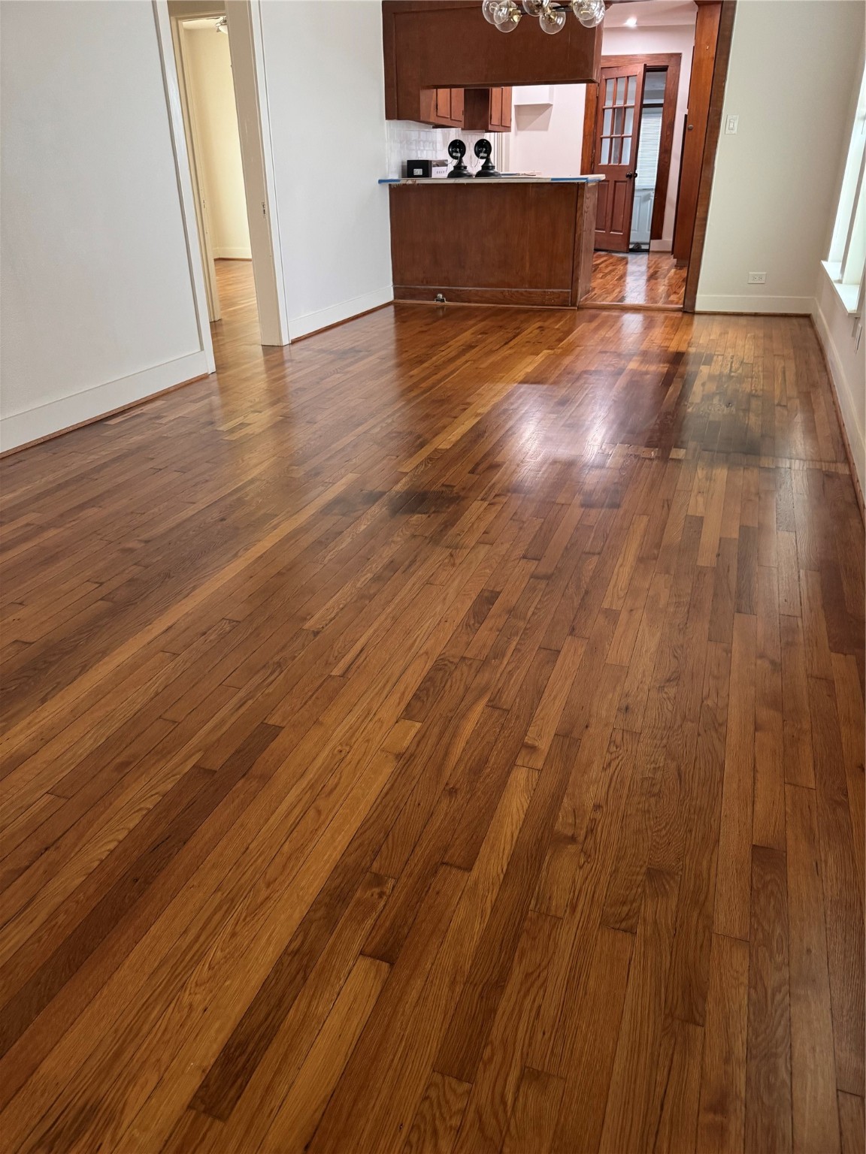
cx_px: 433
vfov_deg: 71.6
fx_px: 801
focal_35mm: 24
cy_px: 577
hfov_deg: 56.8
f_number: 1.78
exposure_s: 1/60
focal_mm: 6.76
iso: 320
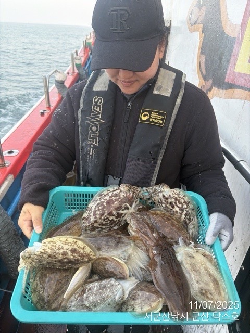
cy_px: 166
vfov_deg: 71.6
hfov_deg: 56.8
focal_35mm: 24
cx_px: 125
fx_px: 231
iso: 200
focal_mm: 6.76
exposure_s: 1/478
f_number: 1.78
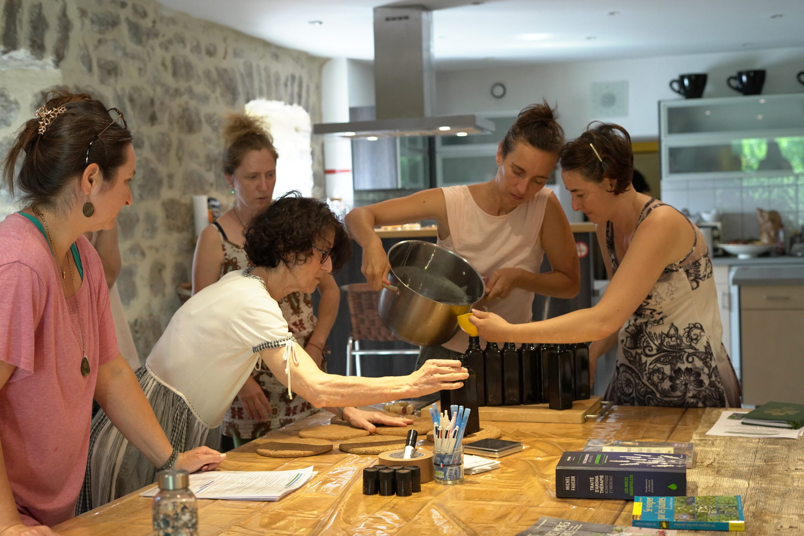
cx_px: 402
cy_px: 268
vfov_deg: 27.0
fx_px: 1117
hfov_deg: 39.6
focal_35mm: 50
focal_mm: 50
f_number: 4
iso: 5000
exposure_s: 1/200
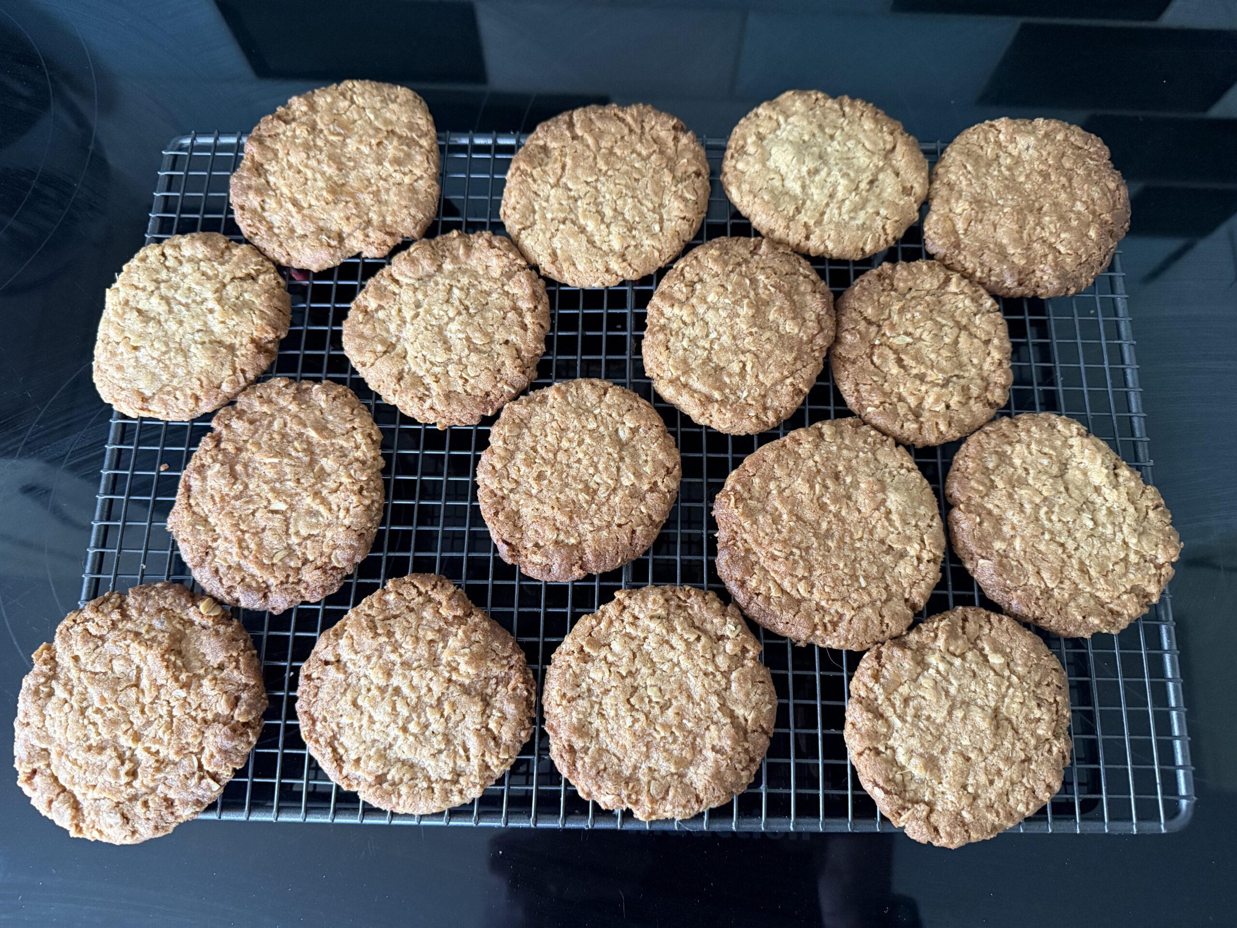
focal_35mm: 24
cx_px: 618
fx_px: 858
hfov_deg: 71.6
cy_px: 464
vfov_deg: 56.8
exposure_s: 1/60
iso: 800
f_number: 1.78
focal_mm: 6.76
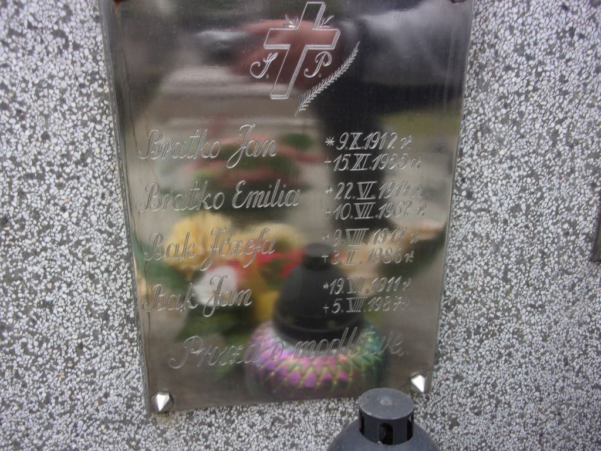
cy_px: 226
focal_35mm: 28
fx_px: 486
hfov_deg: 63.4
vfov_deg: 49.7
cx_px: 300
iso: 80
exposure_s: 1/58
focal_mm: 5.1
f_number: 3.9
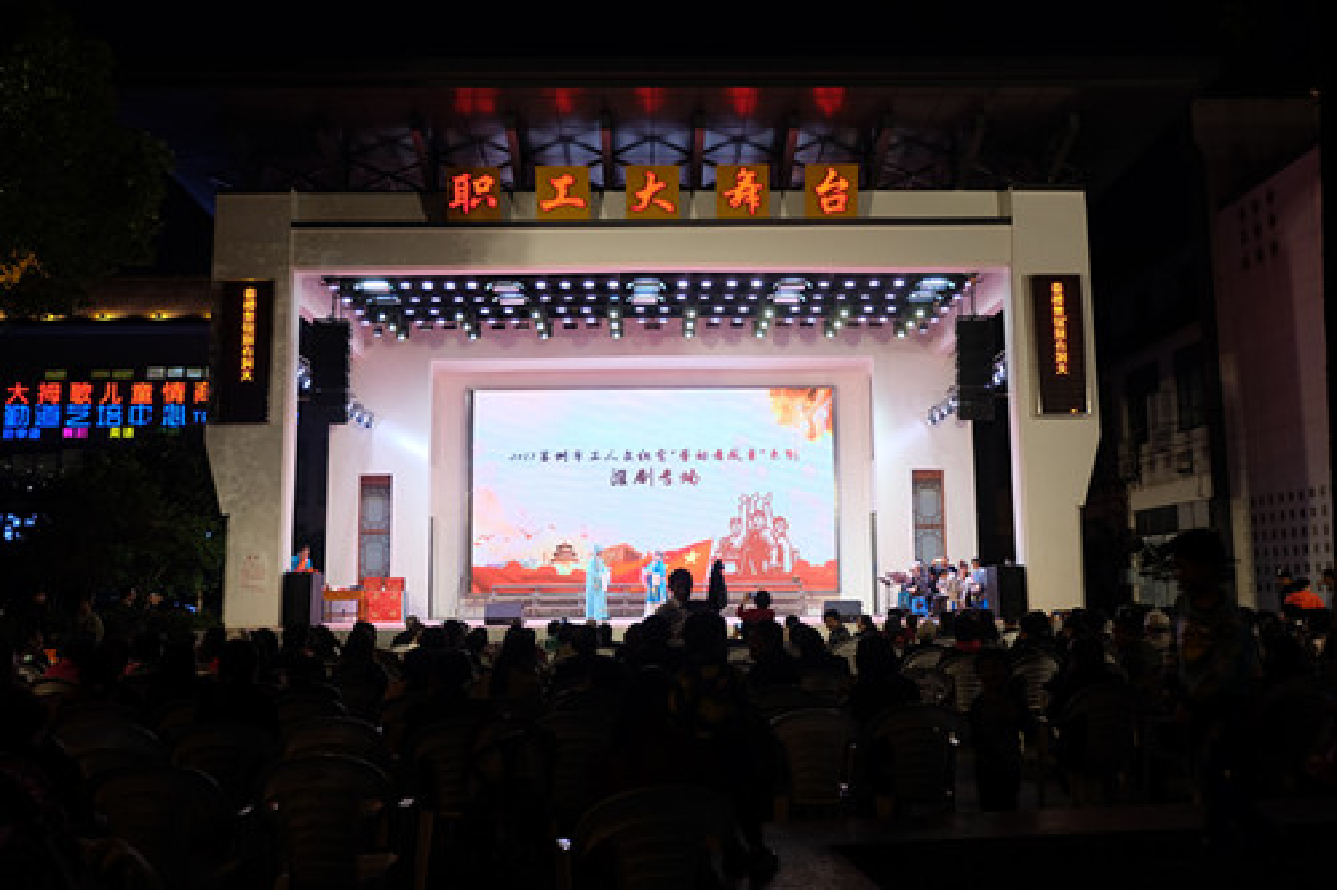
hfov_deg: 61.9
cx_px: 668
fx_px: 1114
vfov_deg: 43.6
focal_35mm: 30
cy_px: 445
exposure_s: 1/30
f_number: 3.8
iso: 400
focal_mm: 20.1
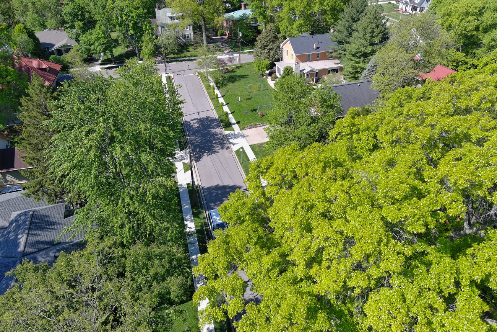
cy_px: 166
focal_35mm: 29
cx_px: 248
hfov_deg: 63.7
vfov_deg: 45.0
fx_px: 400
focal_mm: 10.57
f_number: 2.8
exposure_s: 1/183
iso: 105
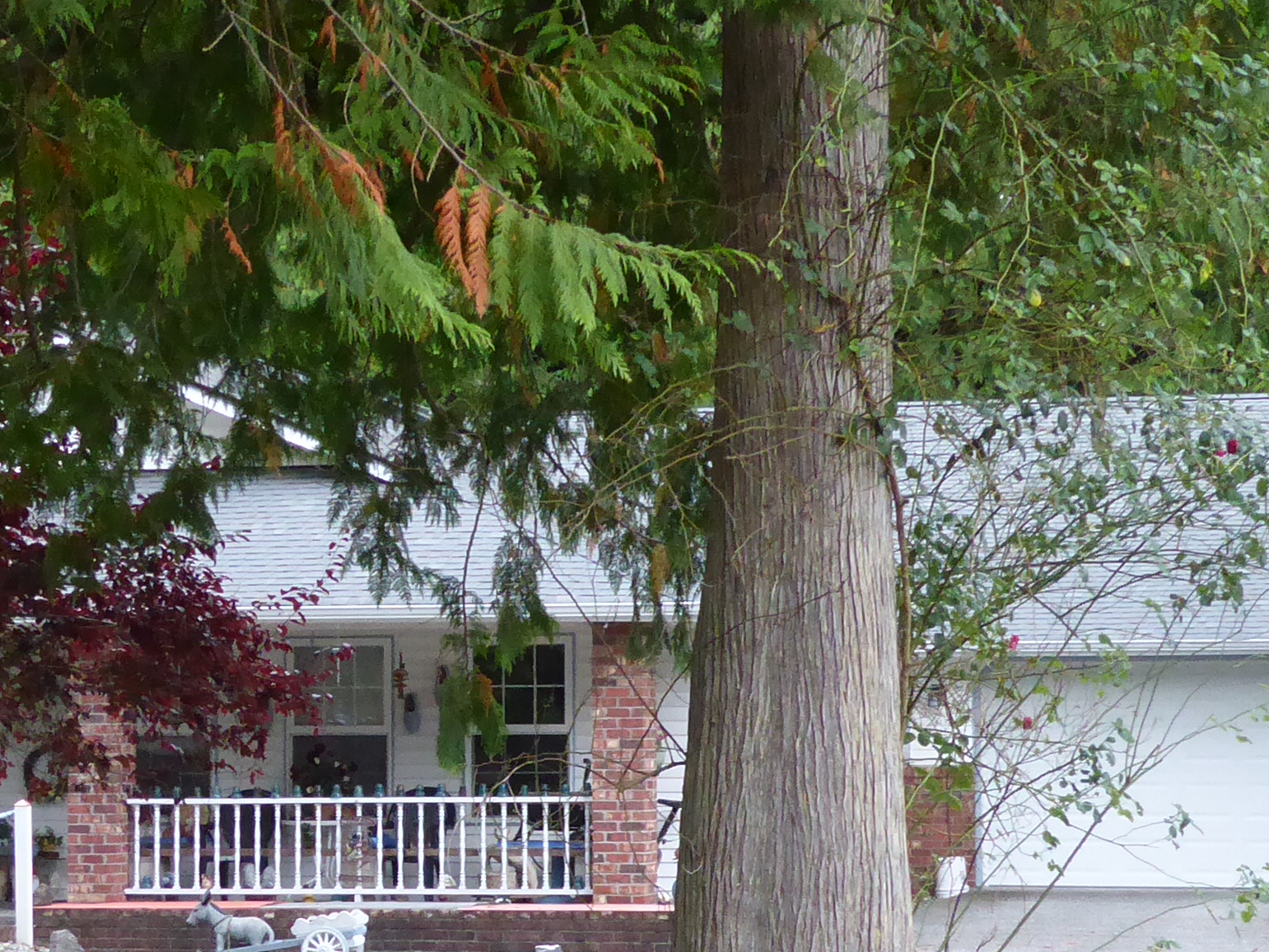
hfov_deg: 18.0
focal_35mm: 109
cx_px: 567
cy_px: 758
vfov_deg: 13.5
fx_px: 3996
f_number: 3.8
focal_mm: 7.2
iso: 500
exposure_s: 1/250
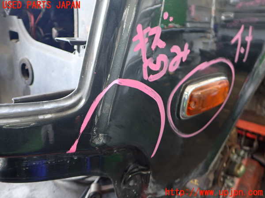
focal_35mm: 30
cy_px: 99
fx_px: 230
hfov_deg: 60.0
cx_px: 132
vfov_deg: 46.8
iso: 320
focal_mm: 5.4
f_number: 2.3
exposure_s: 1/30
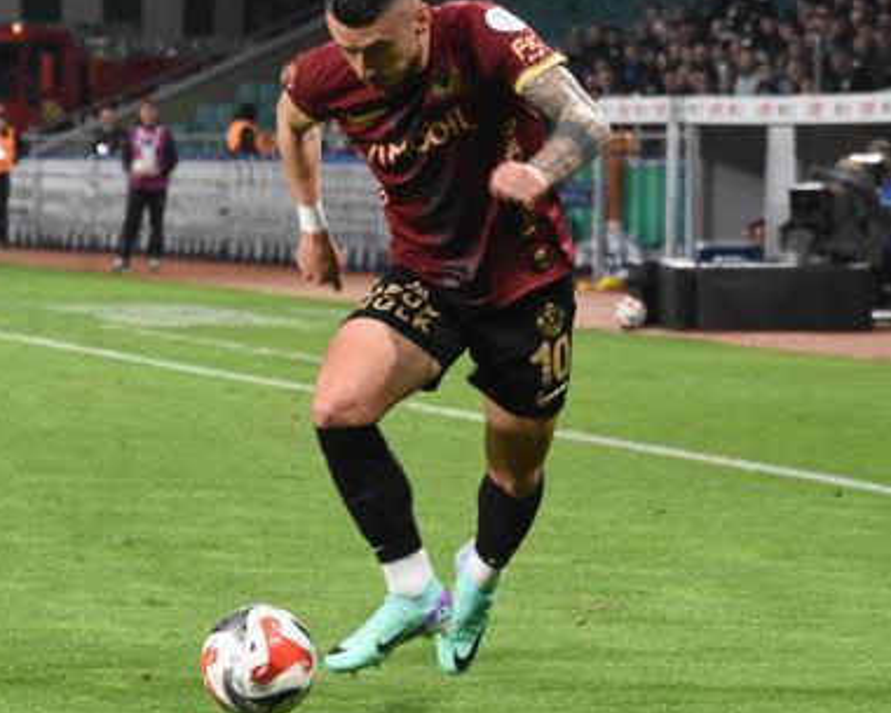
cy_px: 340
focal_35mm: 308
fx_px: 8116
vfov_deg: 5.0
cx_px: 261
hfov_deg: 6.3
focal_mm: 135
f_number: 7.1
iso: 3600
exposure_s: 1/320
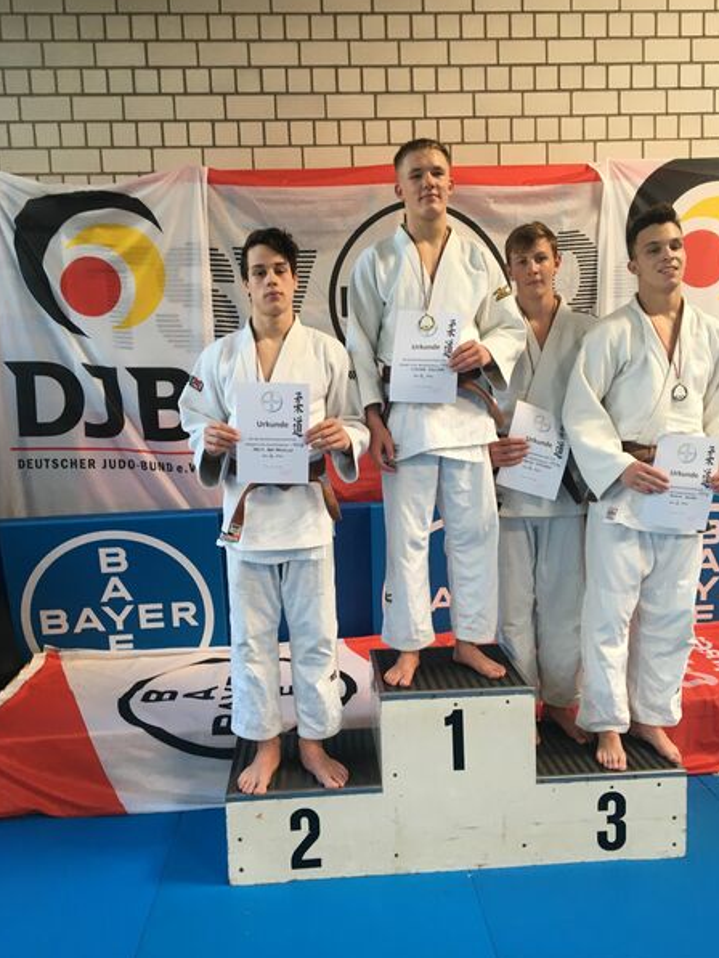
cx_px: 380
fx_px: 886
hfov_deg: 44.2
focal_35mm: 32
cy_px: 495
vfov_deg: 56.8
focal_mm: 4.15
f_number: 2.2
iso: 40
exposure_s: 1/33
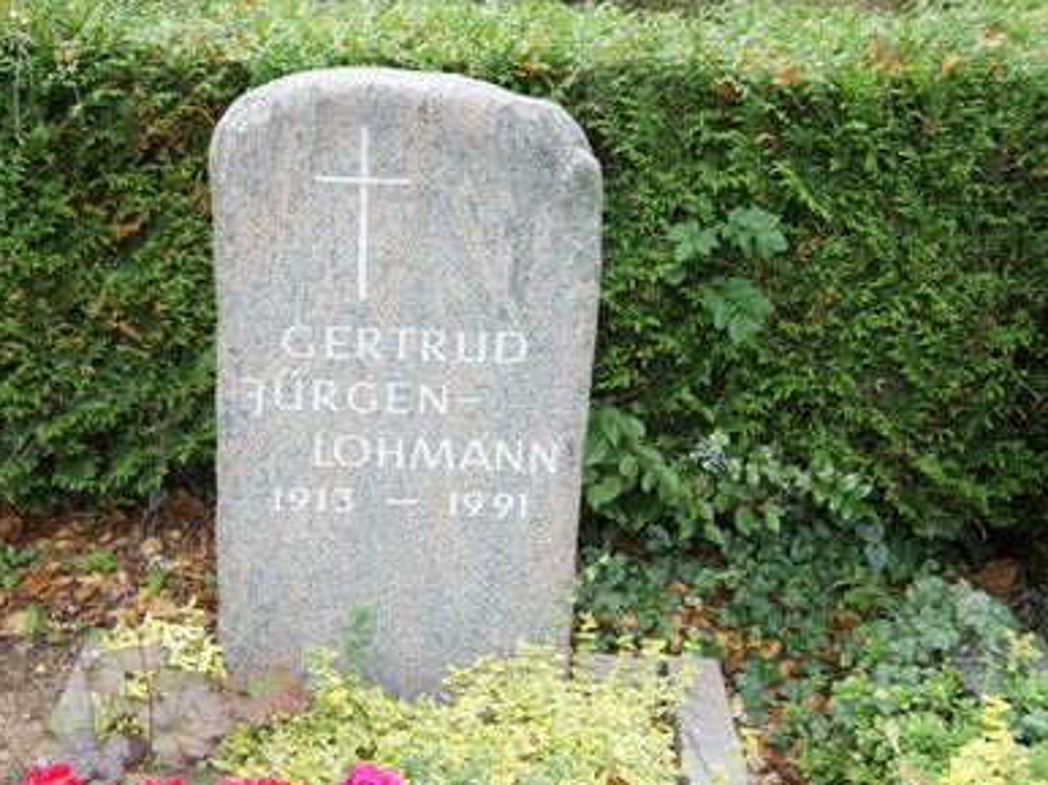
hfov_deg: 34.9
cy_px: 391
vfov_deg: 26.5
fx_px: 1664
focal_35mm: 55
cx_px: 437
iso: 1000
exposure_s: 1/250
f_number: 4.5
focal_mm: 32
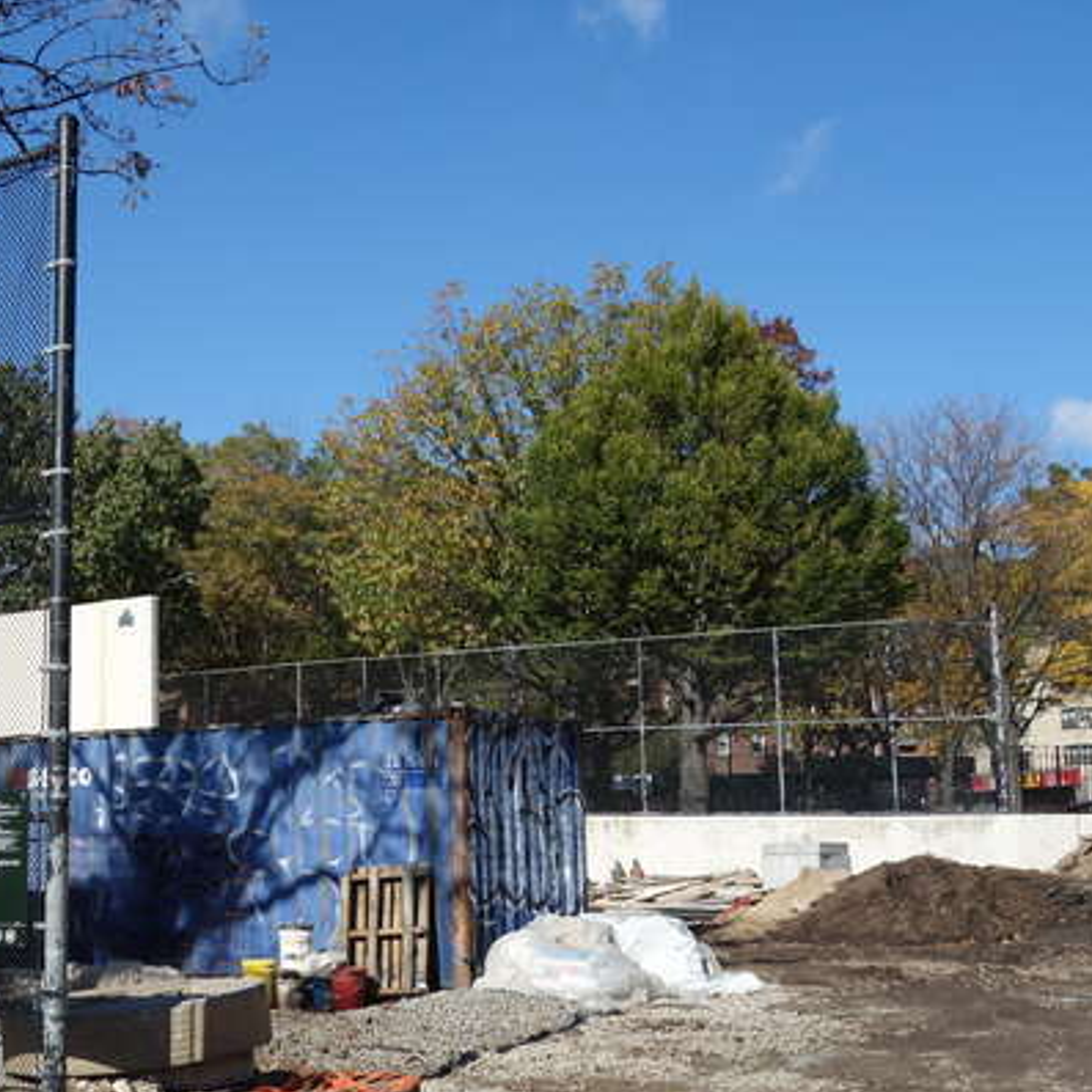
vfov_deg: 35.3
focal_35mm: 48
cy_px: 642
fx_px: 1713
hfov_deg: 34.3
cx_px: 226
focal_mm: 10.4
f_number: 5
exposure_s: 1/800
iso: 125
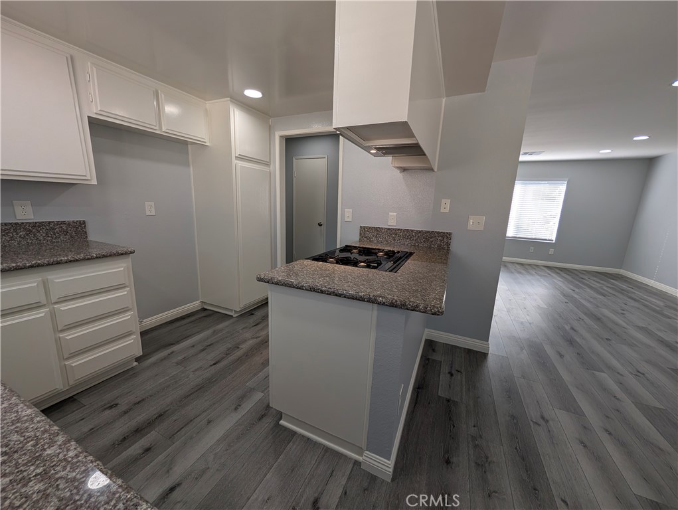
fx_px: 235
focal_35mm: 12
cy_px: 255
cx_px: 339
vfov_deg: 94.6
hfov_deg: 110.5
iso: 50
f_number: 1.7
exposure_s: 1/222
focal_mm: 2.02
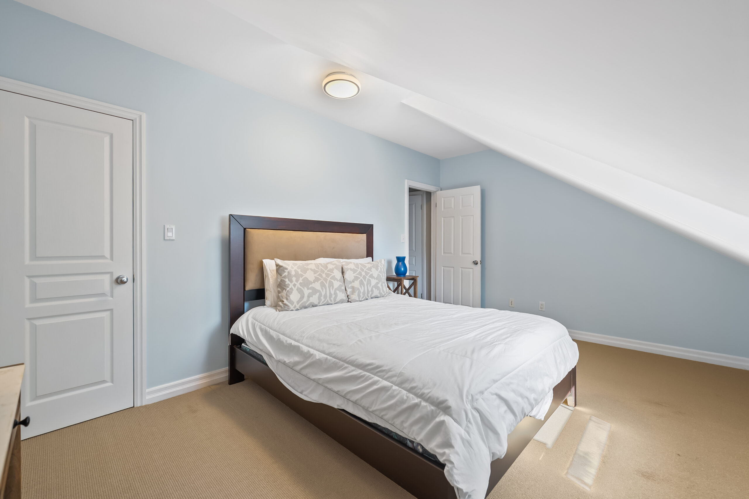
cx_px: 374
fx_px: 291
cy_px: 250
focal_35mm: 14
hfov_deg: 104.3
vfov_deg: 81.2
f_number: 4
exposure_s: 1/15
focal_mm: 14
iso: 640
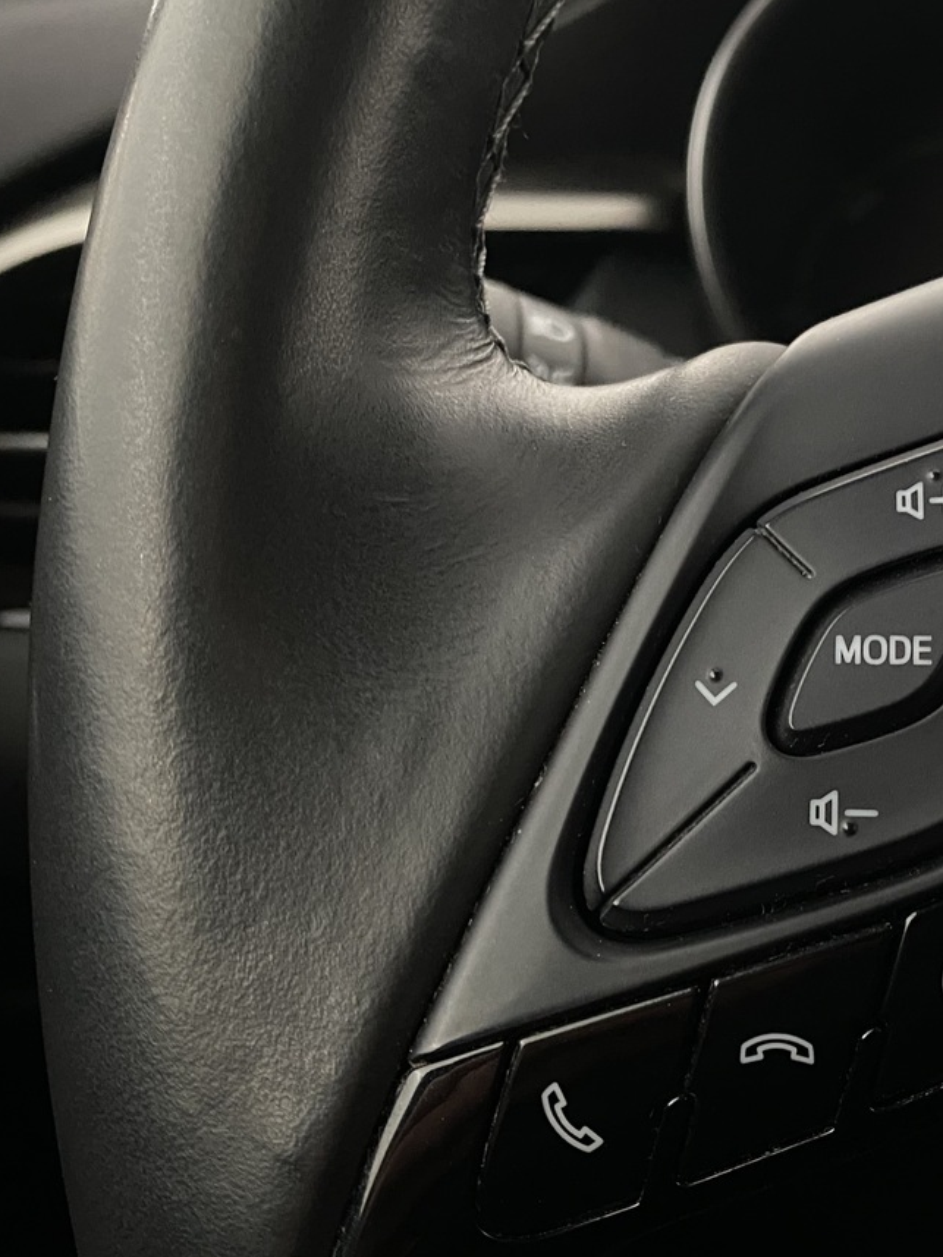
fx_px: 1525
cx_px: 780
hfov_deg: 33.2
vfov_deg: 44.8
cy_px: 663
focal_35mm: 42
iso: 800
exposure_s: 1/25
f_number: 1.8
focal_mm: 4.25
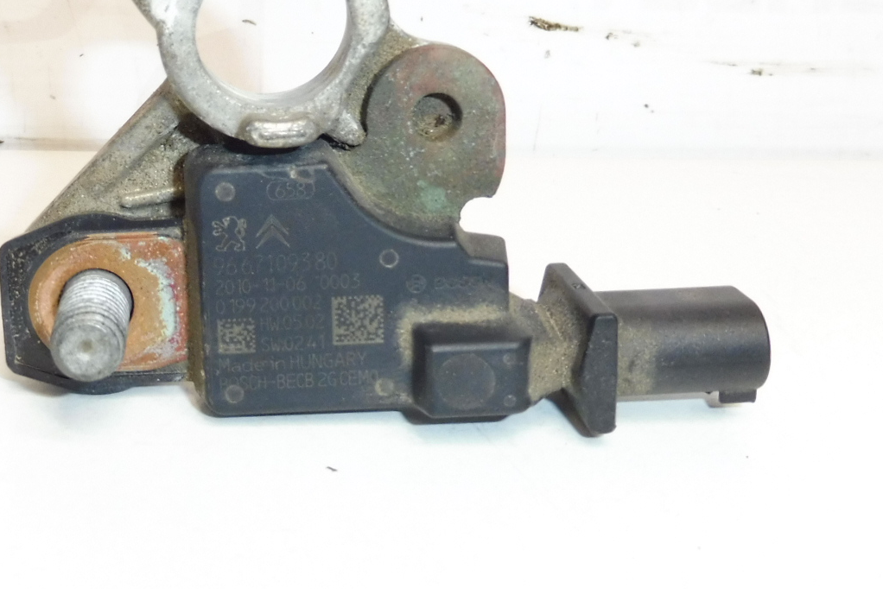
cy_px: 123
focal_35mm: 50
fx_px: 1227
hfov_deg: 38.3
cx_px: 191
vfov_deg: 26.5
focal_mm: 4.3
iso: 200
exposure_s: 1/125
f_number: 3.5
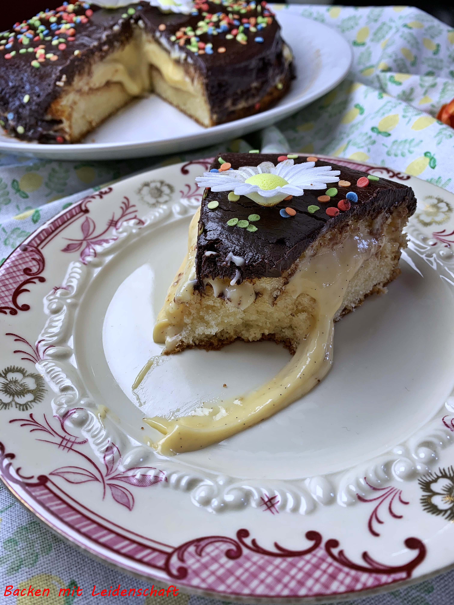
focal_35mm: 26
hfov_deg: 53.1
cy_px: 302
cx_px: 227
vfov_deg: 67.3
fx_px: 455
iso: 32
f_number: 1.8
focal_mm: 4.25
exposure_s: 1/100
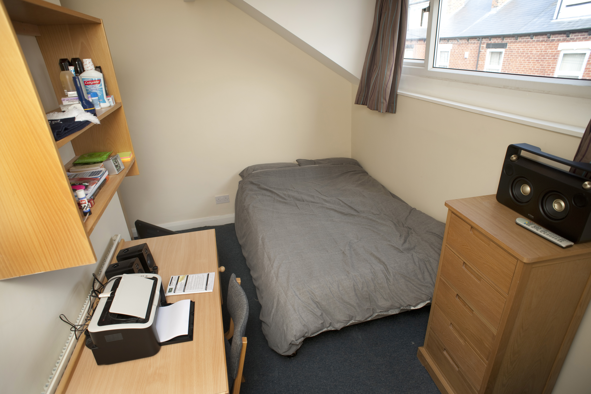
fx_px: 328
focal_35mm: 20
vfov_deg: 61.9
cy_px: 197
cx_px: 296
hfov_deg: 84.0
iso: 200
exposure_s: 1/80
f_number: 5
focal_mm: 20
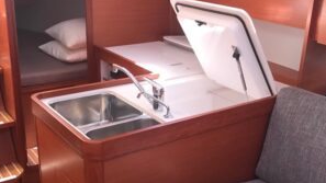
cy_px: 114
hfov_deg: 42.9
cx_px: 168
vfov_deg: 24.8
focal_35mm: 48
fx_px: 415
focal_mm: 3.99
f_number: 1.8
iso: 25
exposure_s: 1/33
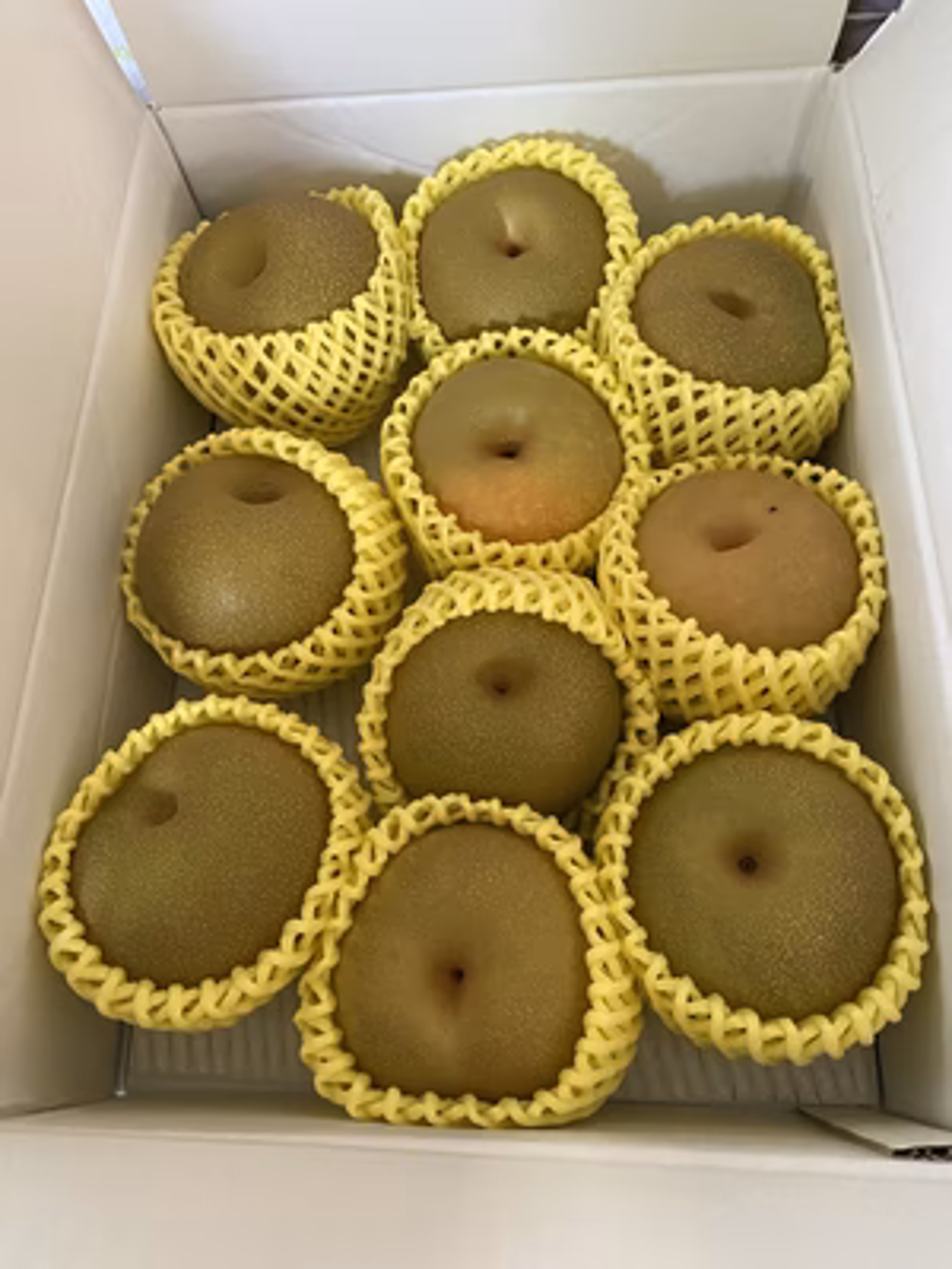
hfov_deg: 53.1
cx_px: 476
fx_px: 953
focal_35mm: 26
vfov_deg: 67.3
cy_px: 634
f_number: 1.8
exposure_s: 1/49
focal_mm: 4.25
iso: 500
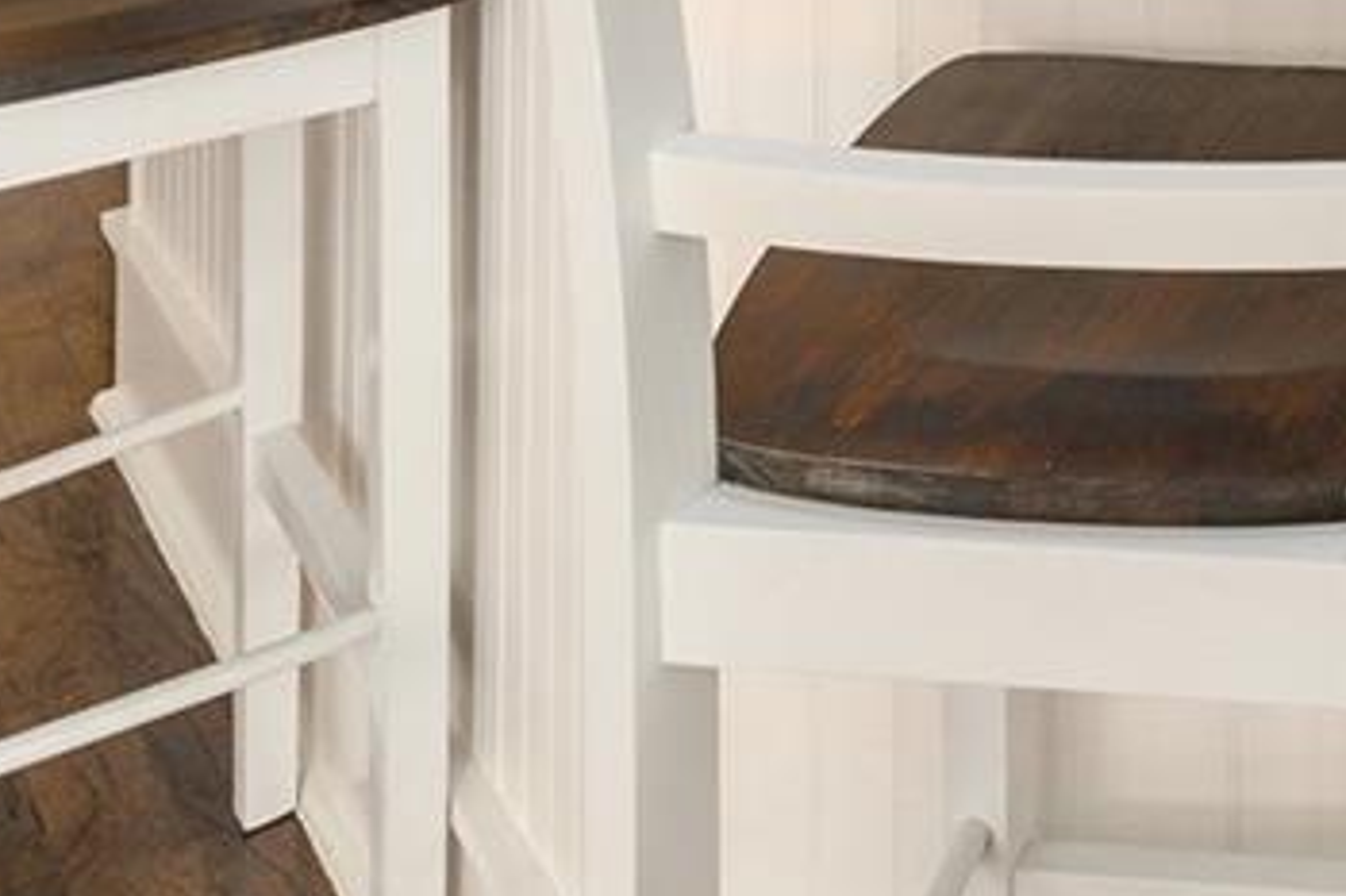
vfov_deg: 16.3
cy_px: -888
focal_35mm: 64
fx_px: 2392
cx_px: 1846
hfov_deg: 25.9
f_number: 8
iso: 320
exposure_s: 1/20
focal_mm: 14
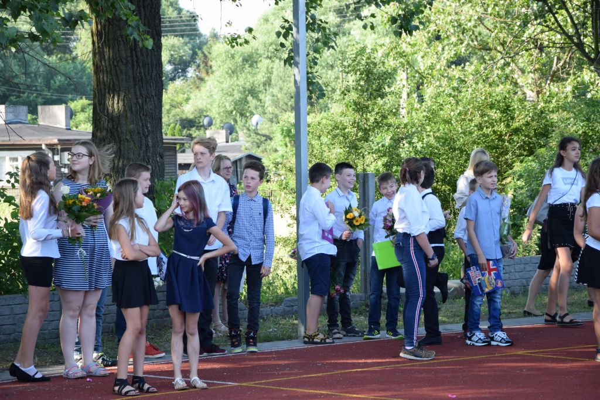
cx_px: 300
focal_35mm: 128
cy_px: 200
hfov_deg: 16.1
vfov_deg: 10.8
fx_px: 2125
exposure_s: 1/160
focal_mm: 85
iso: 400
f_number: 6.3
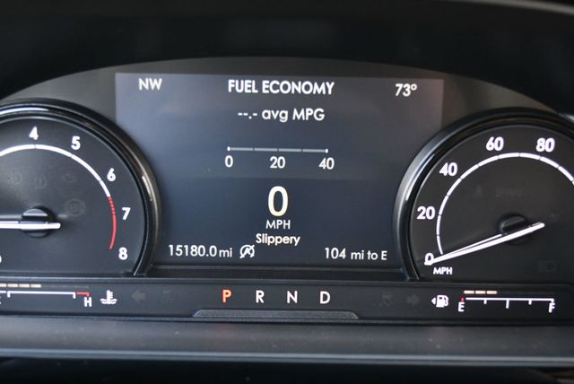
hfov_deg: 35.6
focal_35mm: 56
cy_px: 192
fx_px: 894
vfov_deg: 24.2
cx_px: 287
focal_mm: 28
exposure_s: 1/125
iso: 1600
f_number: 4.5
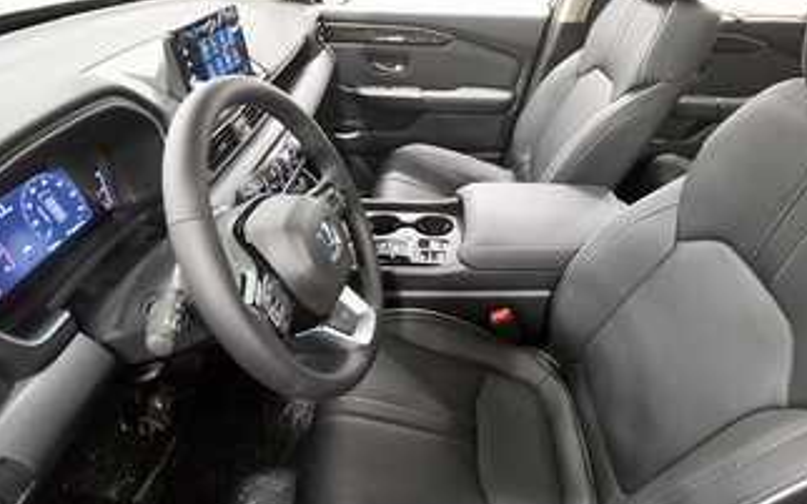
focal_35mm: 19
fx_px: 418
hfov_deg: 87.8
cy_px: 277
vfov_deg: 62.0
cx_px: 436
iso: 3200
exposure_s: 1/80
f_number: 4
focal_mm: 10
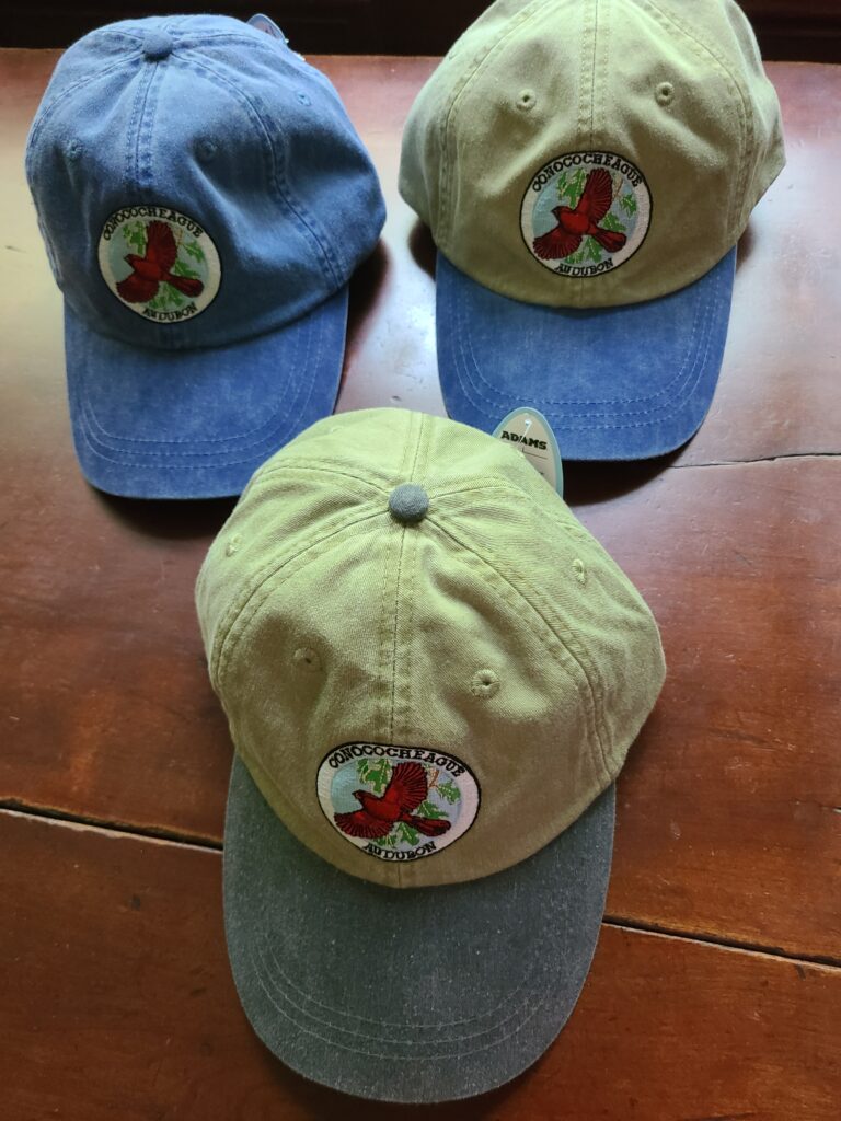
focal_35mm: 26
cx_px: 420
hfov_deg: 53.1
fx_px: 842
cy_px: 560
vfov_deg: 67.3
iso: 400
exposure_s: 1/40
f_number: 1.8
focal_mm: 5.4
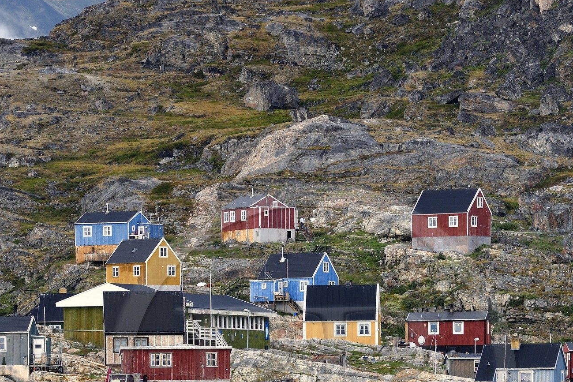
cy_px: 390
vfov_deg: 4.0
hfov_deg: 6.0
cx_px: 312
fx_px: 5443
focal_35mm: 342
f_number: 7.1
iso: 800
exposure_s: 1/250
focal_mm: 185
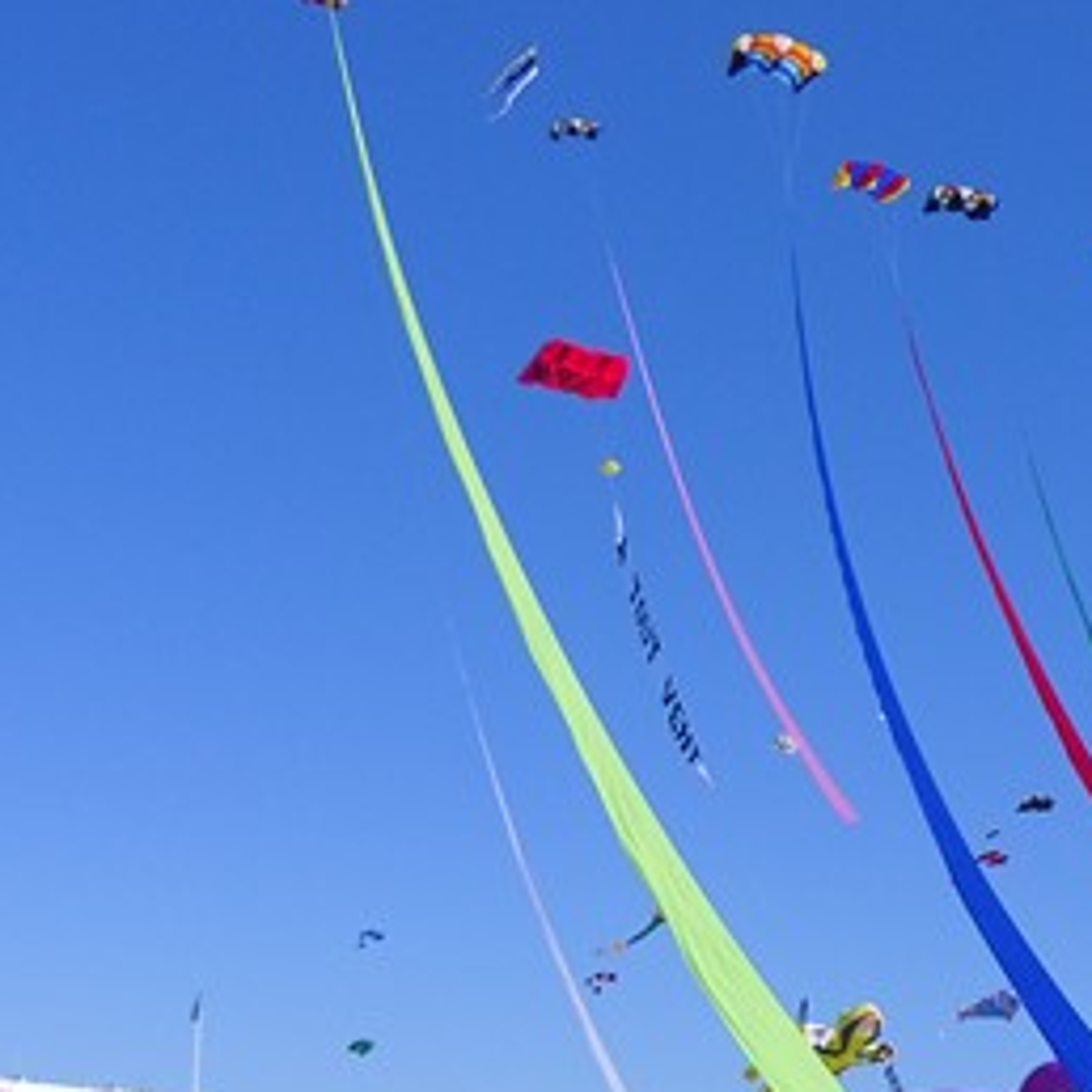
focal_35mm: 75
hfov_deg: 22.7
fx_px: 2677
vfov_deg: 22.9
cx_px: 874
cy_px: 808
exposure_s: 1/173
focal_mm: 5.6
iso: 80
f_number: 9.5
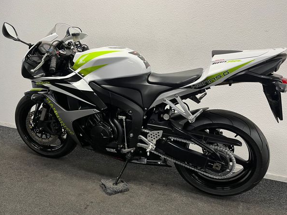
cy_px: 105
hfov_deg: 63.4
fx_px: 232
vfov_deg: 49.8
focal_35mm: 28
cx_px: 143
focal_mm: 5.1
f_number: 1.6
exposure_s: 1/50
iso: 80
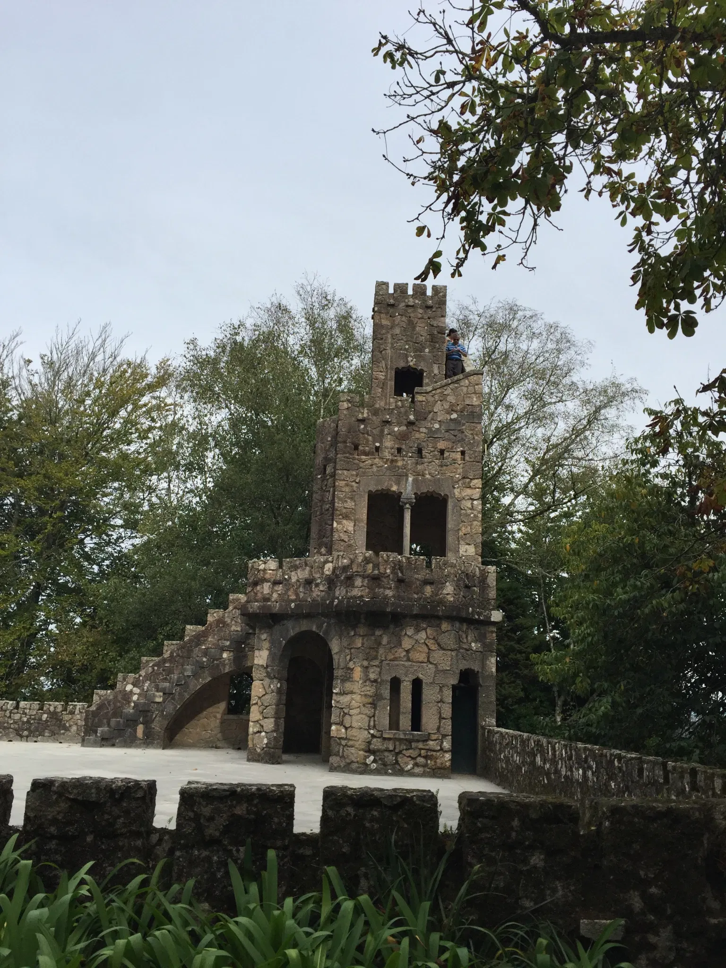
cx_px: 363
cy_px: 484
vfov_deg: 61.7
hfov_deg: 48.2
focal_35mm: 29
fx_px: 811
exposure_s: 1/1799
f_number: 2.2
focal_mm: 4.15
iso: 32
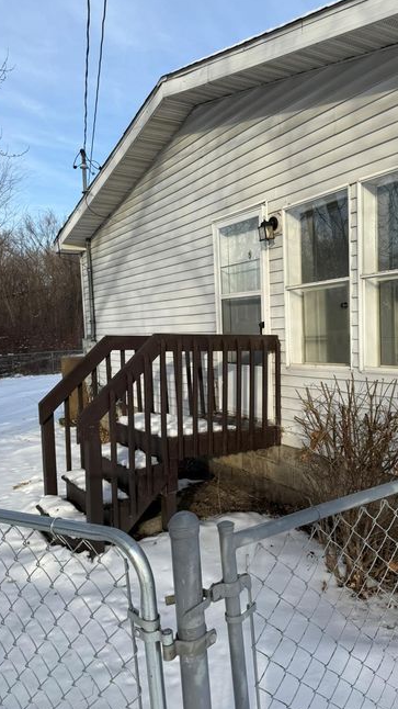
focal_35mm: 27
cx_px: 242
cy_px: 359
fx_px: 507
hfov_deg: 42.6
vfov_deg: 69.9
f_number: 1.78
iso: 80
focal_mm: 6.76
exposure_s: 1/3145
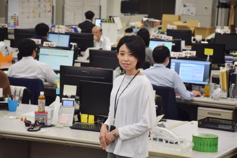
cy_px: 79
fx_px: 840
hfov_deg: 16.1
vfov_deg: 10.8
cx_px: 118
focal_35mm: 128
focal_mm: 85
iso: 100
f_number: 5.3
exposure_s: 1/13
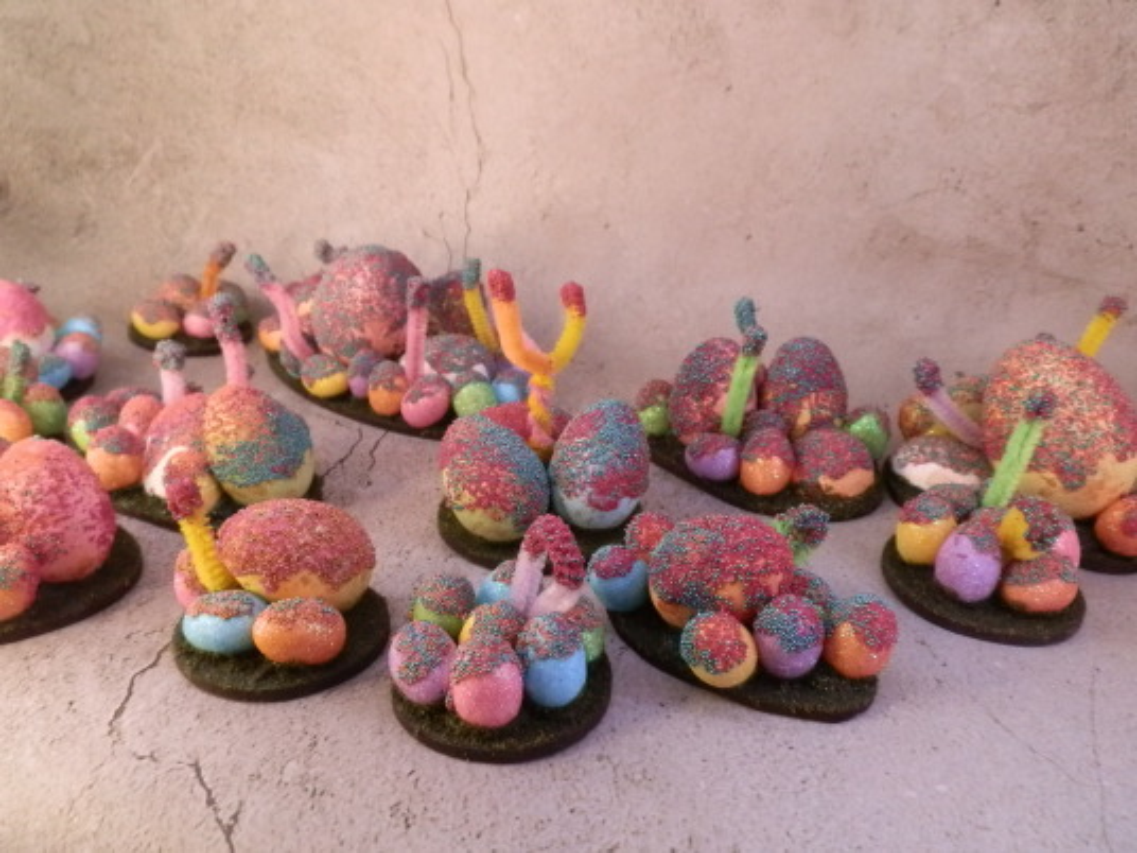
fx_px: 920
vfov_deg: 49.7
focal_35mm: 28
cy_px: 426
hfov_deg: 63.4
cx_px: 568
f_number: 3.1
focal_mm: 5
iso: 400
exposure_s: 1/125
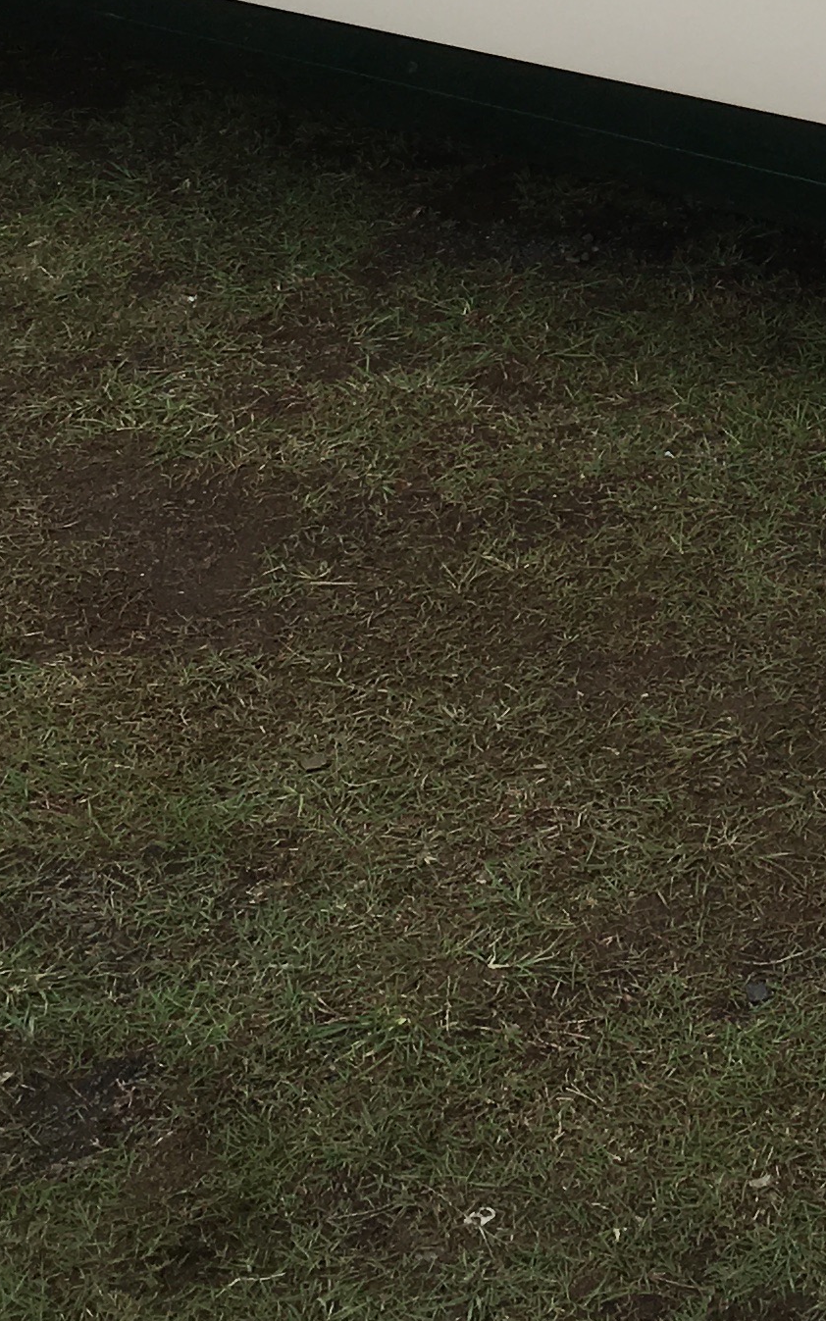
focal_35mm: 92
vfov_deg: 21.5
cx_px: 1076
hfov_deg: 13.7
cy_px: -96
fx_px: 3313
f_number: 2.2
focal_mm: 4.15
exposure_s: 1/469
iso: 25
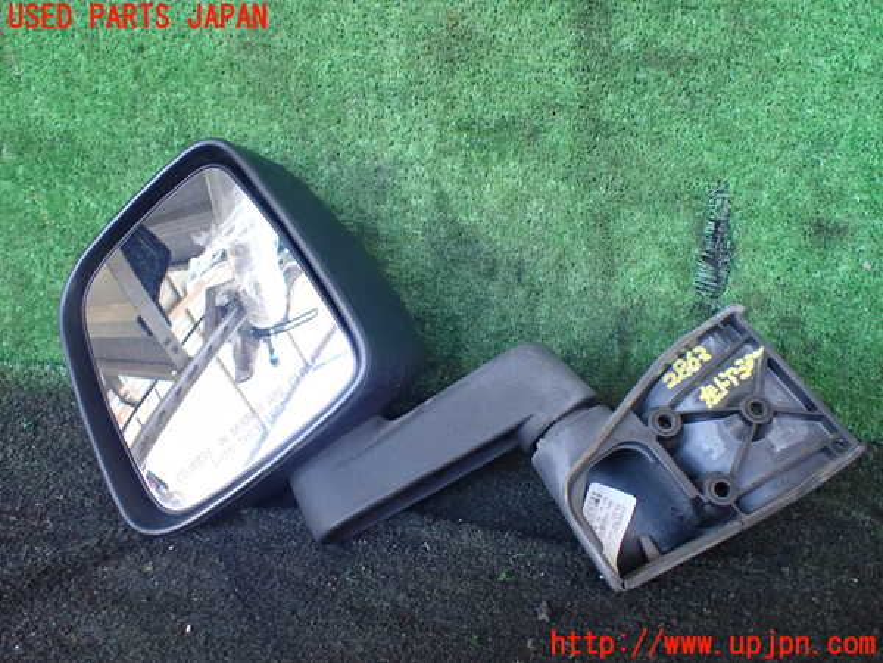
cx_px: 442
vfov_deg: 46.8
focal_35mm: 30
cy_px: 332
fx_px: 765
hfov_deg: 60.0
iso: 640
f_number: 2.3
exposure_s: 1/125
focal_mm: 5.4
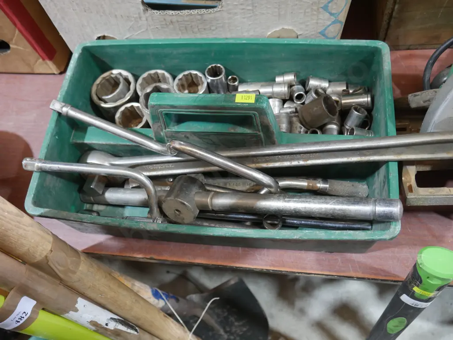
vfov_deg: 46.8
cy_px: 170
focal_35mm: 30
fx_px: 393
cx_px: 226
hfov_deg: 59.9
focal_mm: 15
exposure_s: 1/60
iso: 800
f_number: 3.6
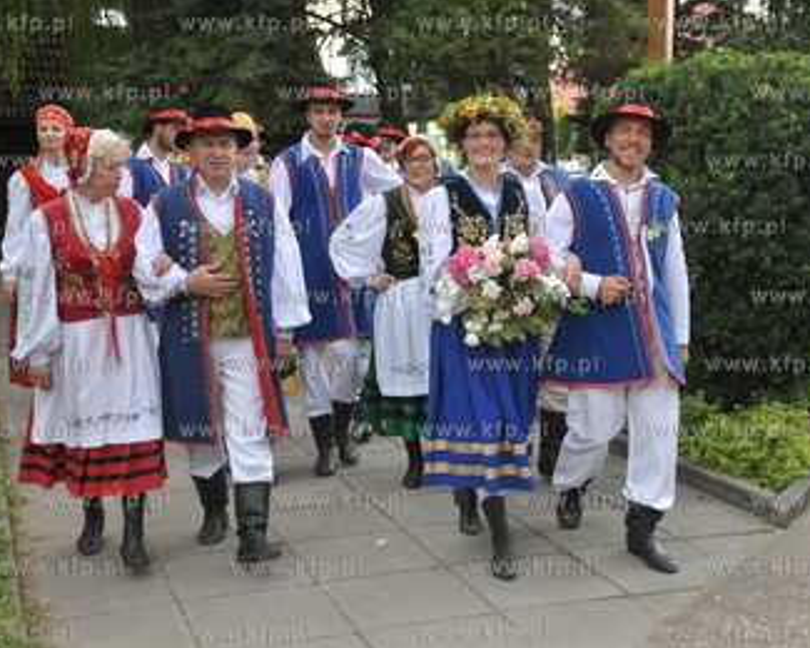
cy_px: 329
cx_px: 429
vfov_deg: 29.1
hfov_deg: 36.0
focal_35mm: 52
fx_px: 1247
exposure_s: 1/200
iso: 400
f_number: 5.6
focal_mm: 45
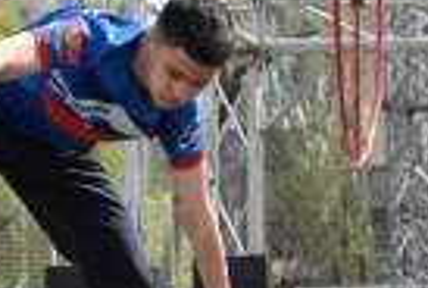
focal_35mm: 194
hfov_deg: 10.3
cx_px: 575
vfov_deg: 7.1
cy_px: 250
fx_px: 2311
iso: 200
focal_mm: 37
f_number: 4
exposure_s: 1/1250
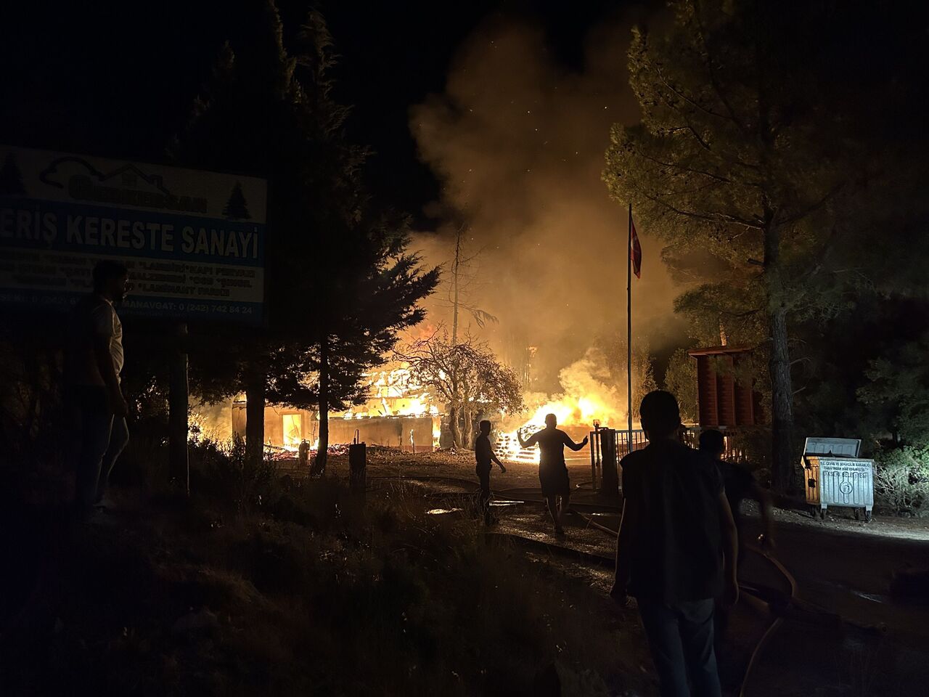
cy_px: 348
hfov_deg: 67.3
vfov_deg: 53.1
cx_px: 464
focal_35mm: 26
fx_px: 698
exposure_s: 1/49
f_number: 1.5
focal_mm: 5.7
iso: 500
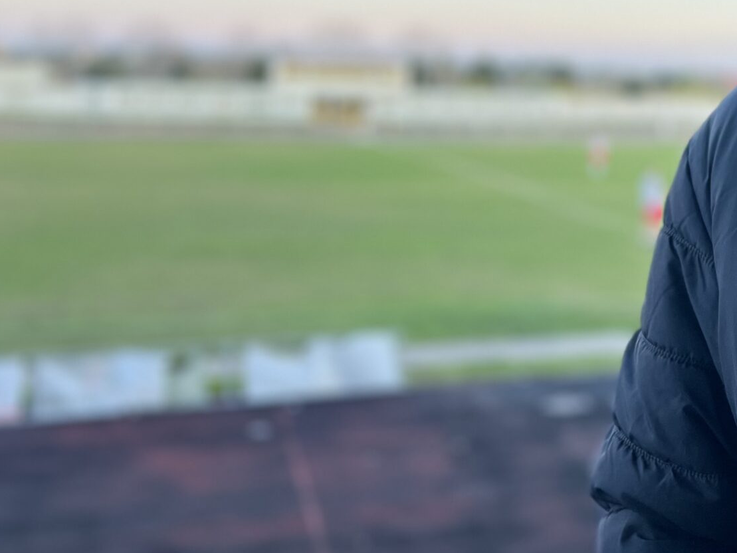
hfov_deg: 29.5
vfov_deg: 23.5
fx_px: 1278
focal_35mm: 60
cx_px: 780
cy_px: 8
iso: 40
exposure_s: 1/121
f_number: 1.5
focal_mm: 5.7
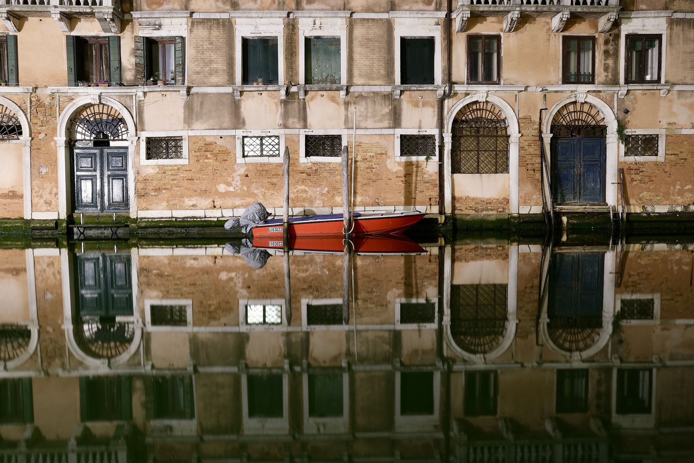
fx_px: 559
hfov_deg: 63.7
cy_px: 232
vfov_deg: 45.0
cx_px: 347
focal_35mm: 29
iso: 160
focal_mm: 19.1
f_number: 5.6
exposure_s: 60
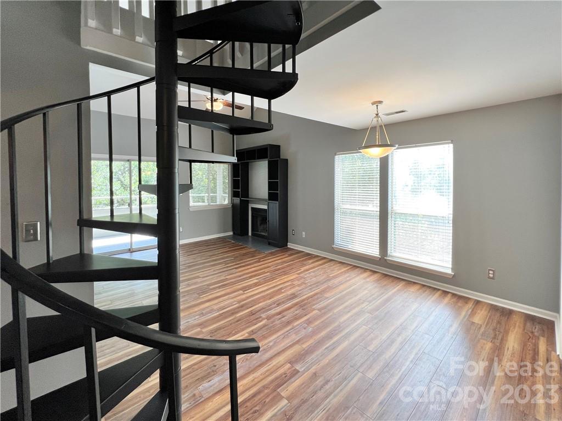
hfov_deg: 106.2
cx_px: 281
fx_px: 211
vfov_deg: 89.9
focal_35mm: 13
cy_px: 210
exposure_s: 1/120
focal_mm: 1.57
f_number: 1.8
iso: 100
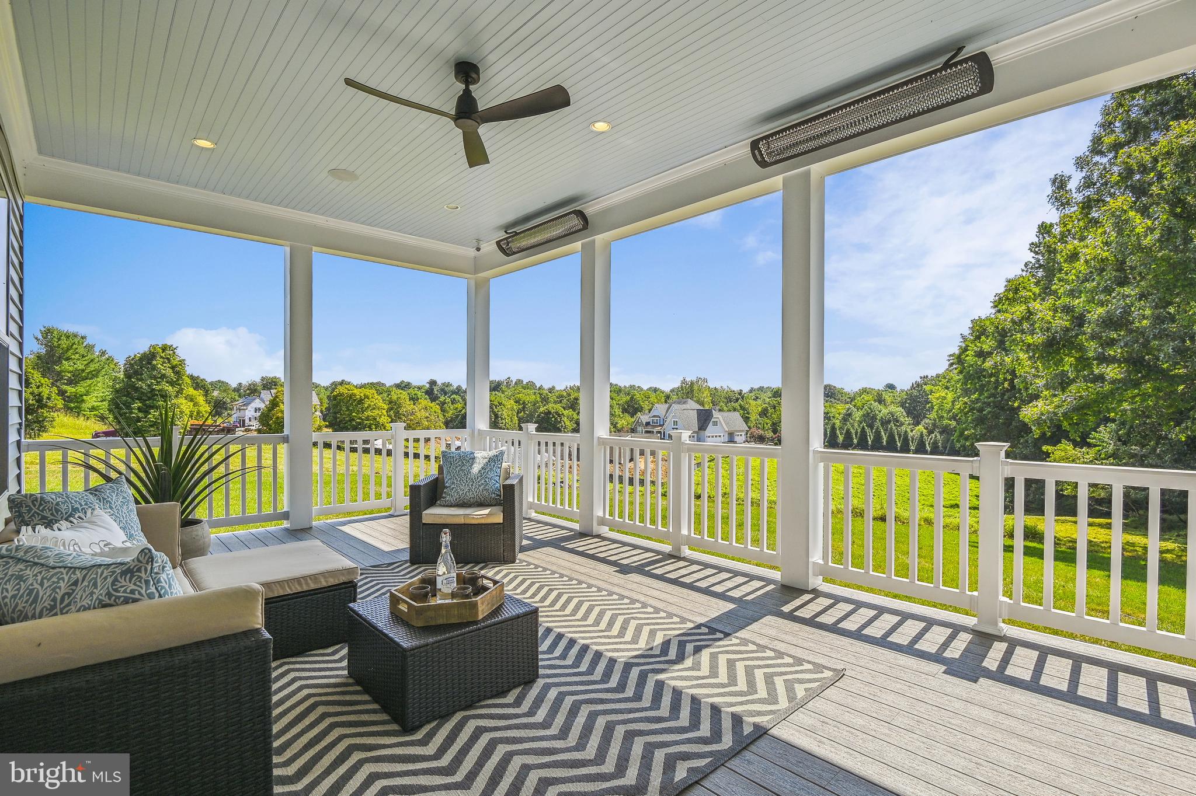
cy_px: 398
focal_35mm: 16
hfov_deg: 96.8
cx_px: 598
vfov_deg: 73.7
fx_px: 531
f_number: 7.1
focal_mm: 16
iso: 100
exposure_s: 1/400
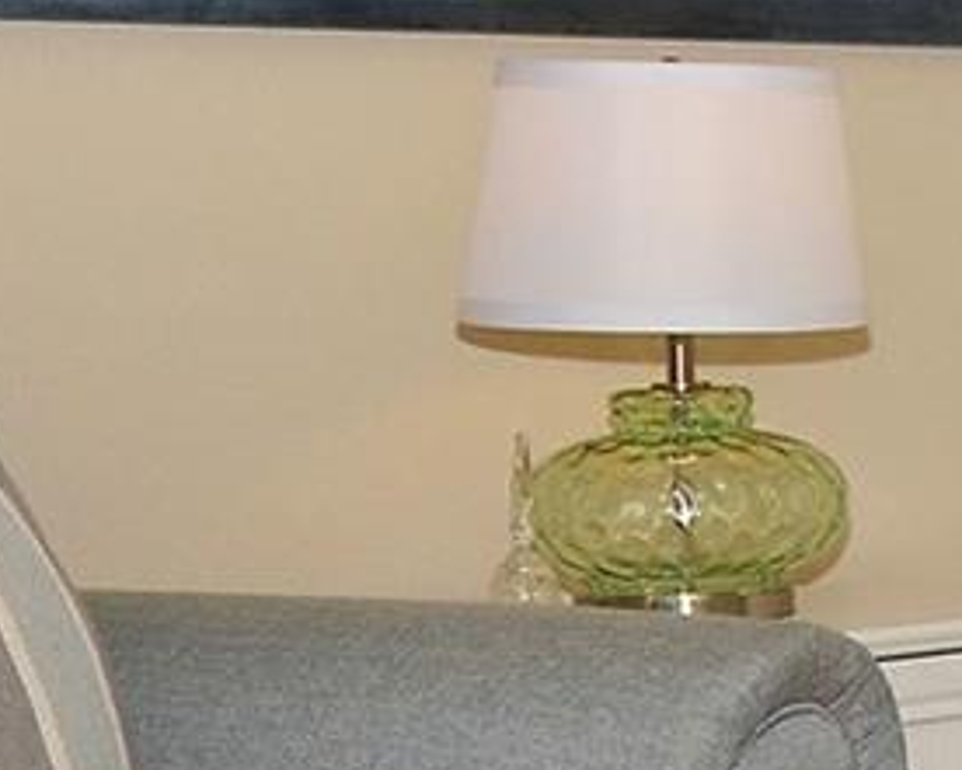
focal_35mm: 114
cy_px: 49
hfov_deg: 15.3
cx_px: 1537
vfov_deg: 13.4
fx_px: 3247
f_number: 13
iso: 400
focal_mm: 14
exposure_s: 1/100
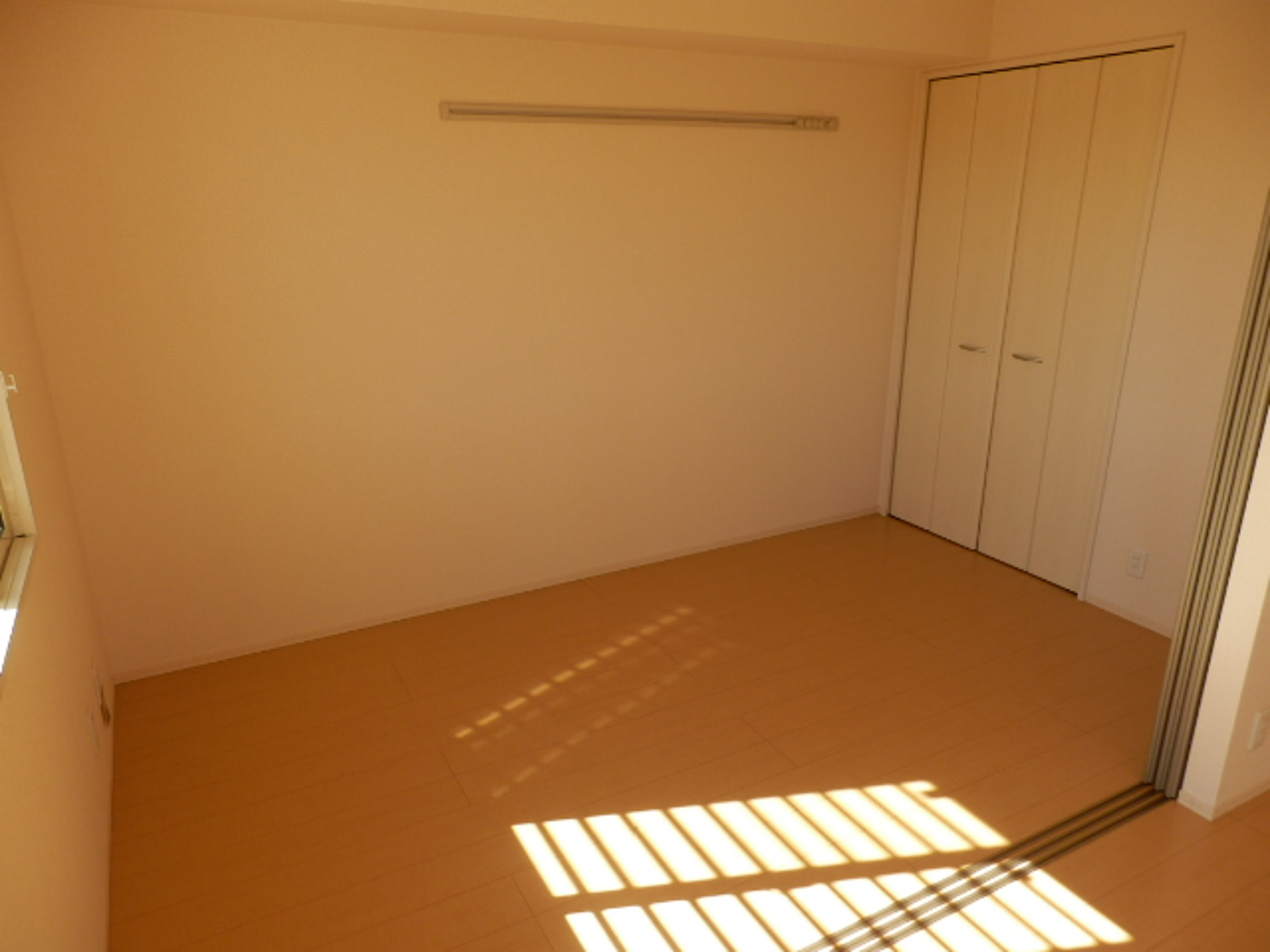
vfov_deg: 56.8
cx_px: 635
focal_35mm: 24
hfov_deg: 71.6
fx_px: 881
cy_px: 476
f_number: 3
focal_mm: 4.2
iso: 80
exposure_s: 1/160
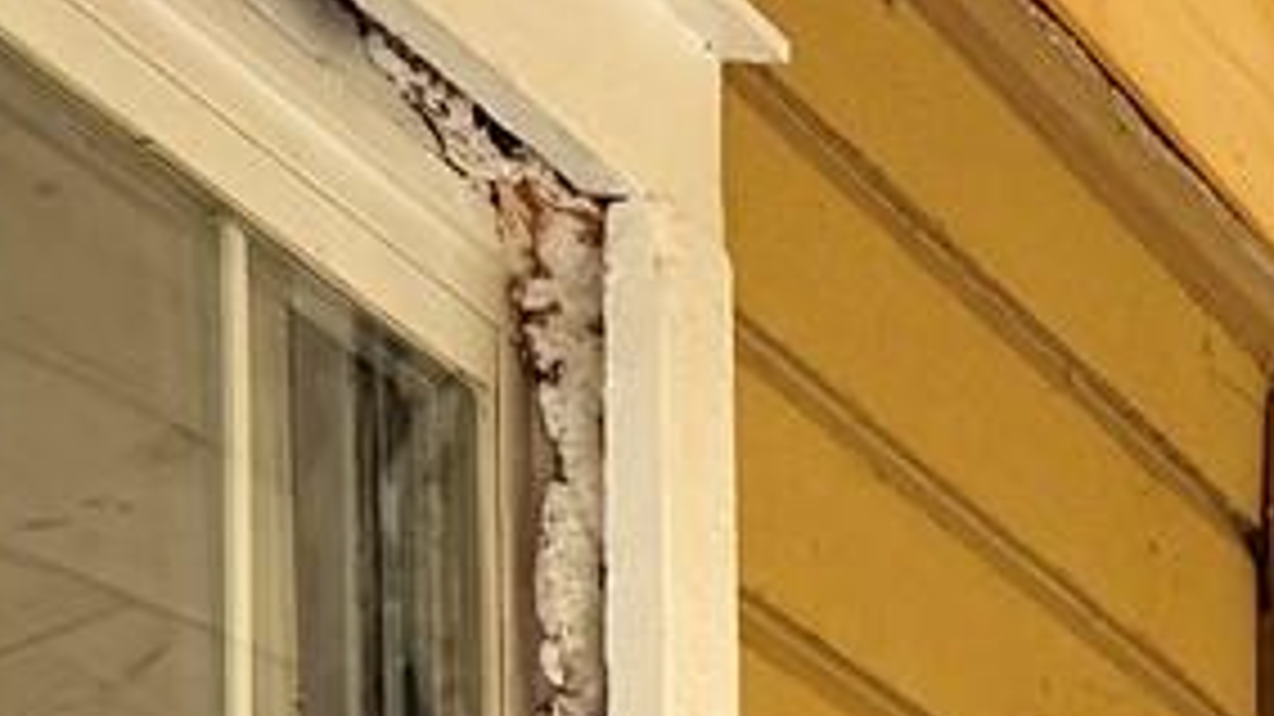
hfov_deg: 10.4
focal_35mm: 189
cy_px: 2153
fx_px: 6383
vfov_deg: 6.0
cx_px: 2620
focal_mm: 6.76
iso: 80
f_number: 1.78
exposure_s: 1/121
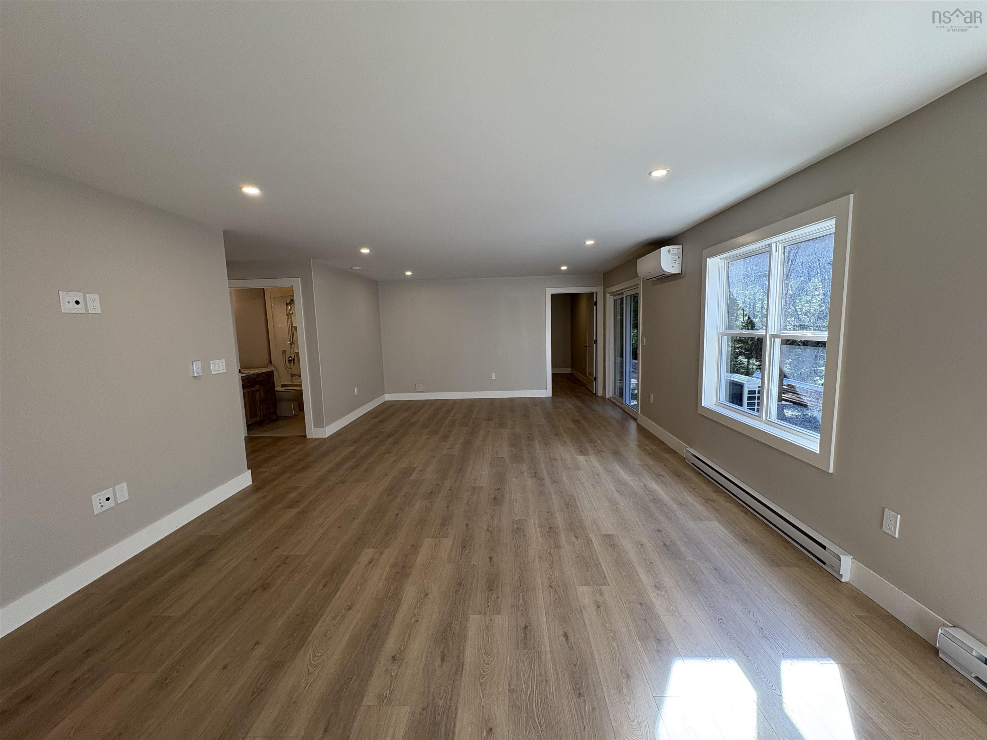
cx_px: 494
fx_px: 399
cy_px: 370
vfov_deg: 85.7
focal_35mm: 14
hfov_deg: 102.1
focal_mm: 2.22
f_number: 2.2
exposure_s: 1/120
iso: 80
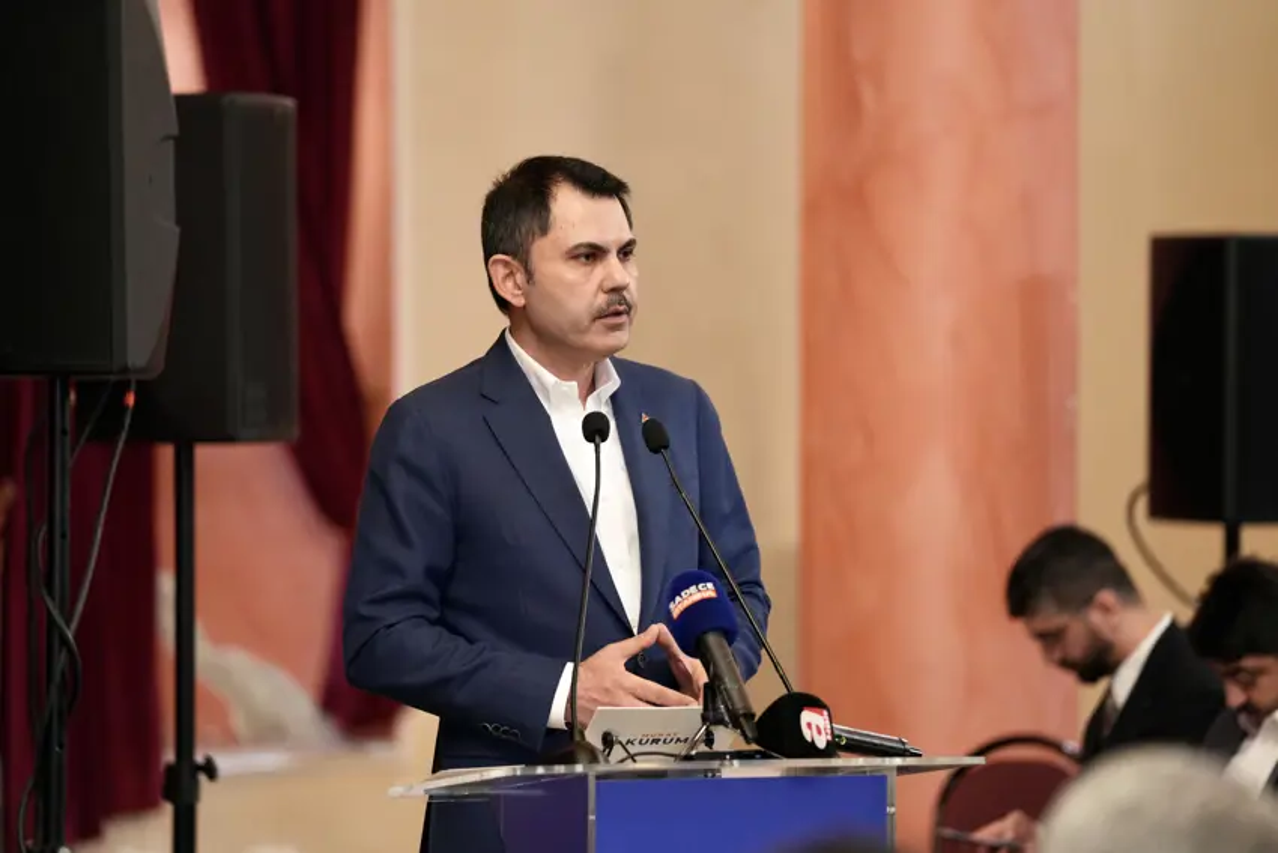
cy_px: 426
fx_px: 6249
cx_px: 639
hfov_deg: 11.7
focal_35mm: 176
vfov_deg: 7.8
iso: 2000
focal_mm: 176
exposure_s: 1/160
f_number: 2.8
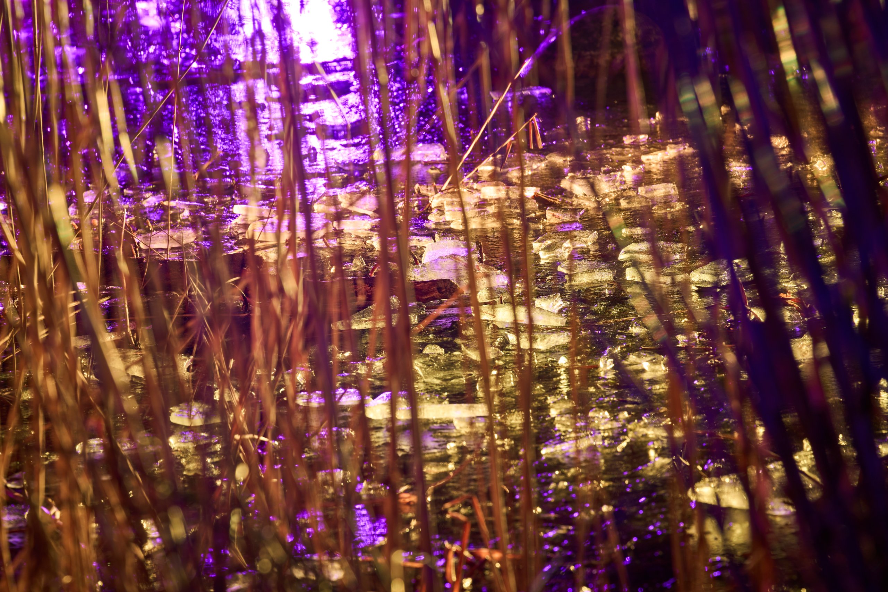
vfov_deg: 6.9
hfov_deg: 10.3
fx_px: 4932
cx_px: 444
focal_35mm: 200
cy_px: 296
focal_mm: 200
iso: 100
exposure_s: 3.2
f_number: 8
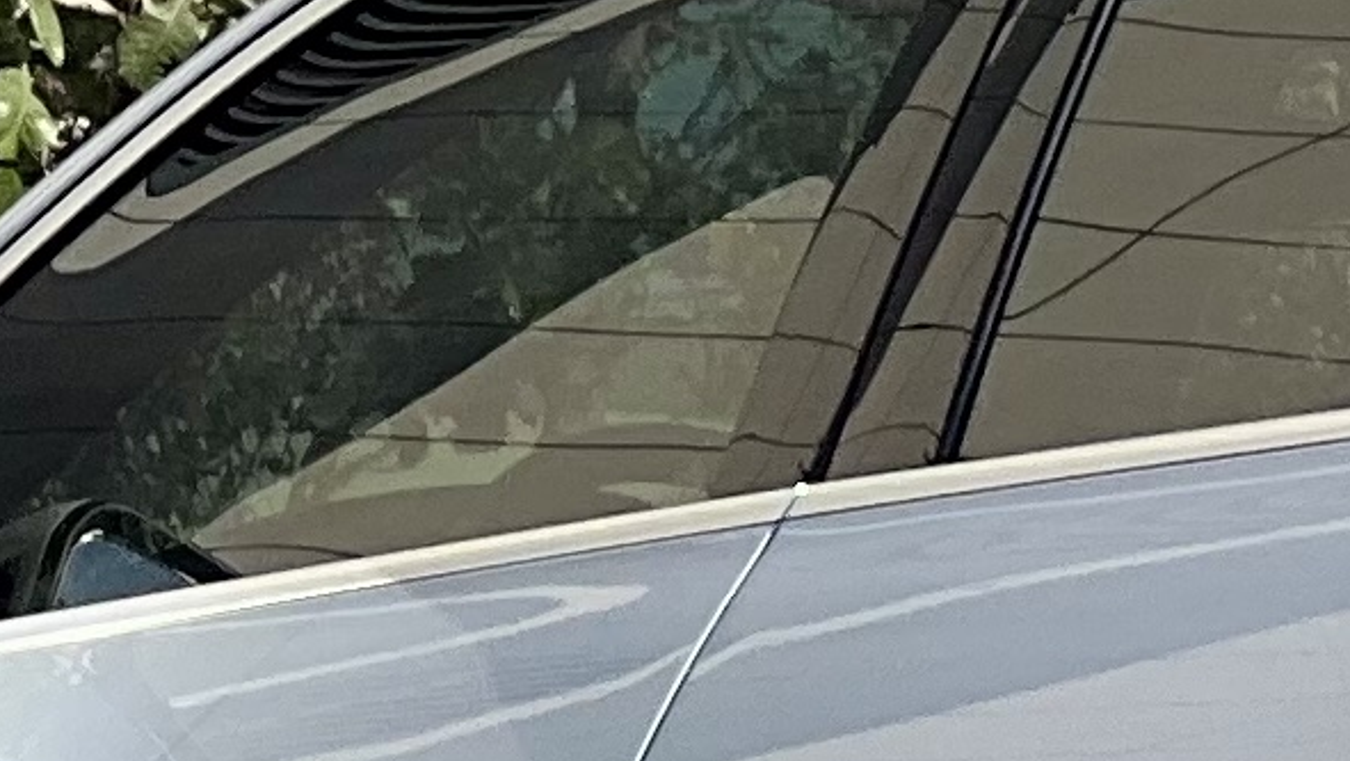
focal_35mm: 572
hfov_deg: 3.8
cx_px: 2252
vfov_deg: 2.1
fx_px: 20484
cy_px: 663
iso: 32
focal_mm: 9
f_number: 2.8
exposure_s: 1/649
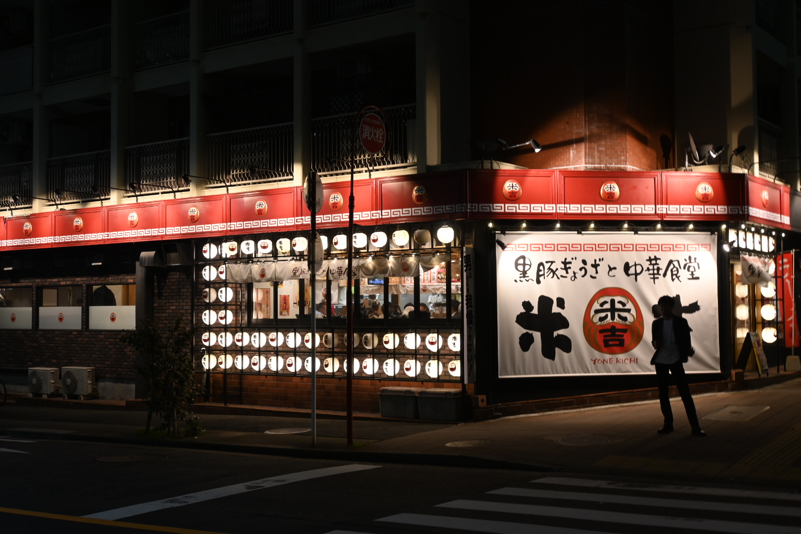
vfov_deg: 30.8
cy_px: 267
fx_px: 968
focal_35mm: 44
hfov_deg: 45.0
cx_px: 400
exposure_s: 1/4
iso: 250
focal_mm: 29
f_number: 10
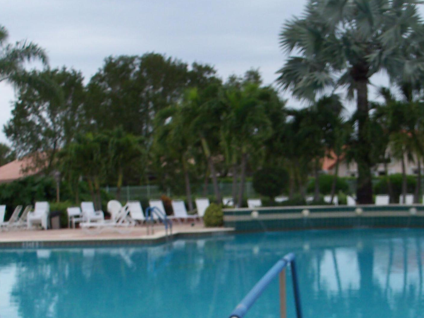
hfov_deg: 27.1
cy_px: 243
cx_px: 312
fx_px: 870
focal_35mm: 71
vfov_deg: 20.5
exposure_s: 1/400
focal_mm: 6.3
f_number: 3
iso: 64
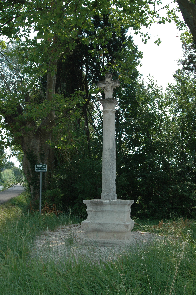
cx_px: 98
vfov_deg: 46.4
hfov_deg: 31.8
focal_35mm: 42
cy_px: 148
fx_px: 344
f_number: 5
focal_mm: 28
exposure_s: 1/500
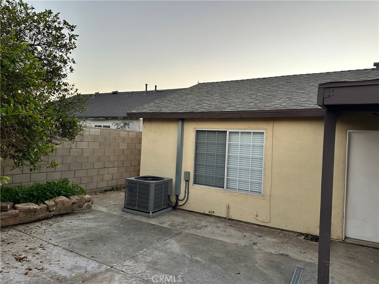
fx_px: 263
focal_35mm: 24
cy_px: 142
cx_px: 190
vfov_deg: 56.8
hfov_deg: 71.6
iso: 64
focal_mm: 6.86
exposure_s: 1/153
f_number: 1.78
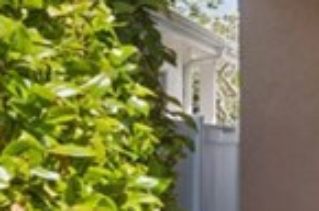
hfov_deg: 10.1
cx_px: 1060
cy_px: 177
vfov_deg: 12.0
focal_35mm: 113
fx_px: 999
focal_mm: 16
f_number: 9
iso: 100
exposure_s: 1/60
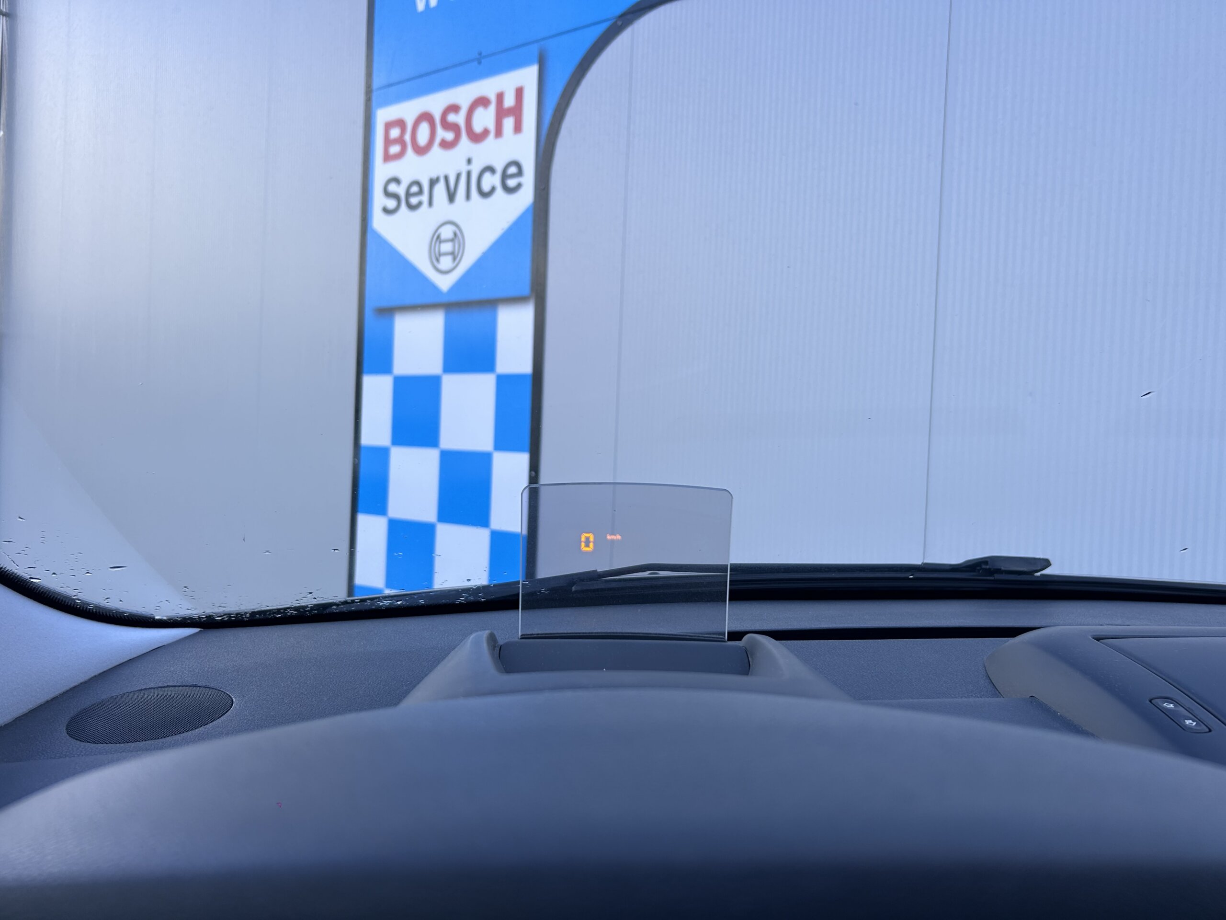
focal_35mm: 26
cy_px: 460
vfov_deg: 53.1
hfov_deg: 67.3
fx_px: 921
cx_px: 613
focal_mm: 5.7
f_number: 1.5
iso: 50
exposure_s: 1/408
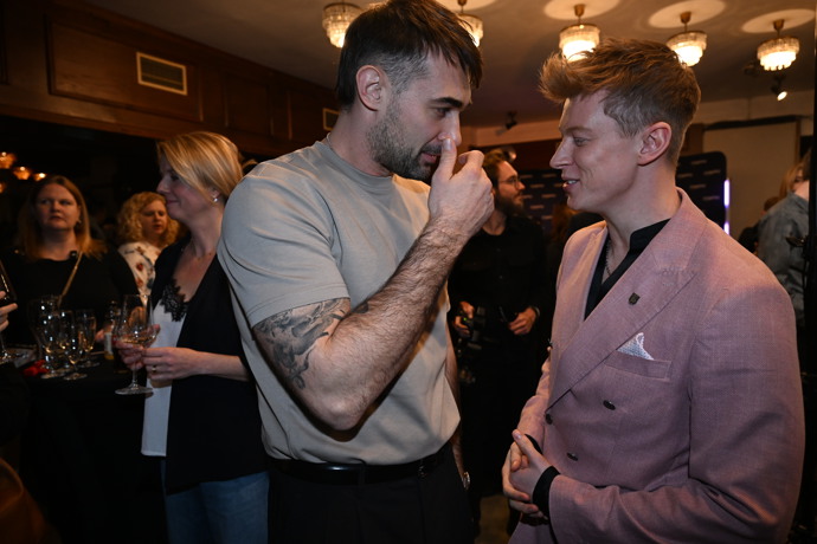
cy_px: 272
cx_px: 408
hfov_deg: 73.7
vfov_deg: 53.1
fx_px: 545
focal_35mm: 24
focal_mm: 24
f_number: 4
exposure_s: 1/250
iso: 1600
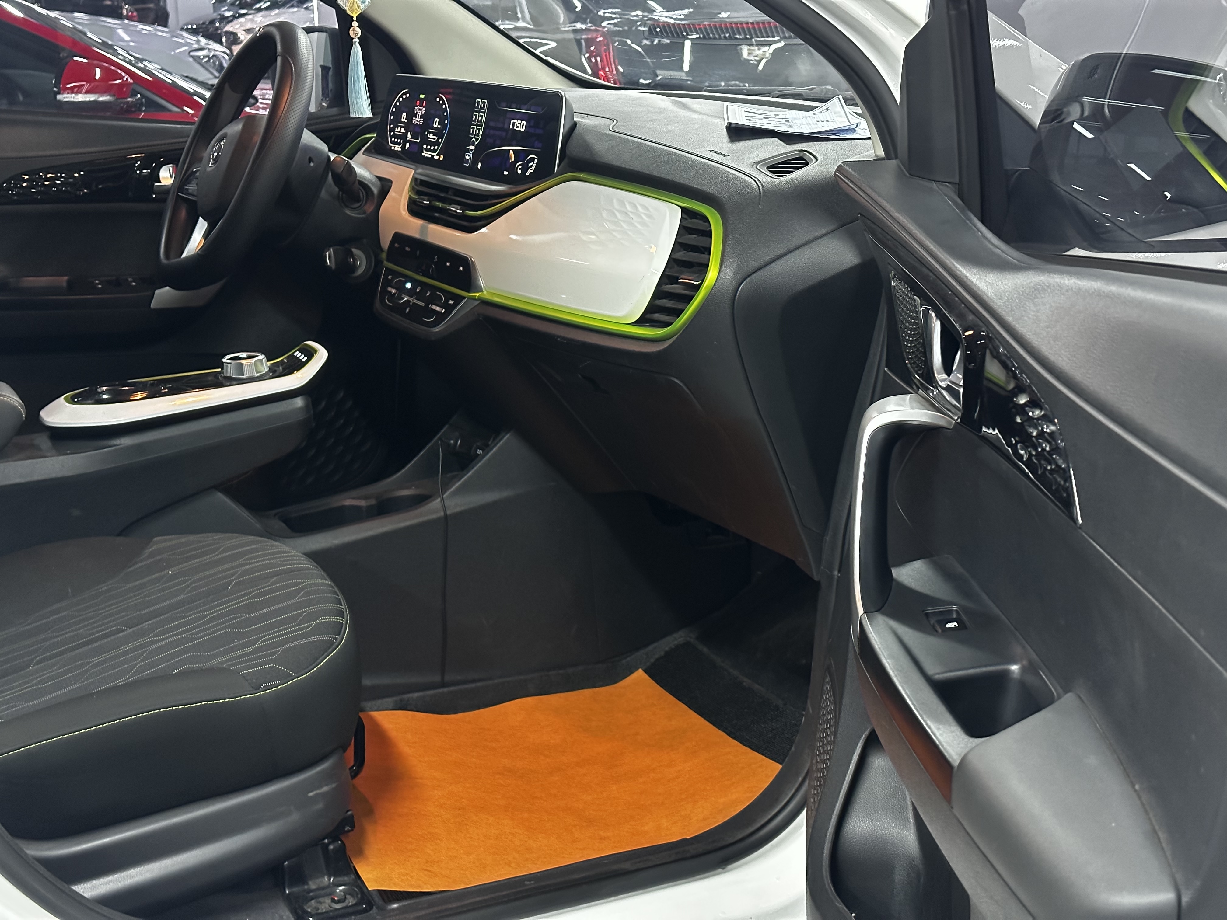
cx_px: 614
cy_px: 460
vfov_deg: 30.3
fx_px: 1701
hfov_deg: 39.7
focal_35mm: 48
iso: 500
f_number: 1.78
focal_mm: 6.86
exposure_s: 1/33
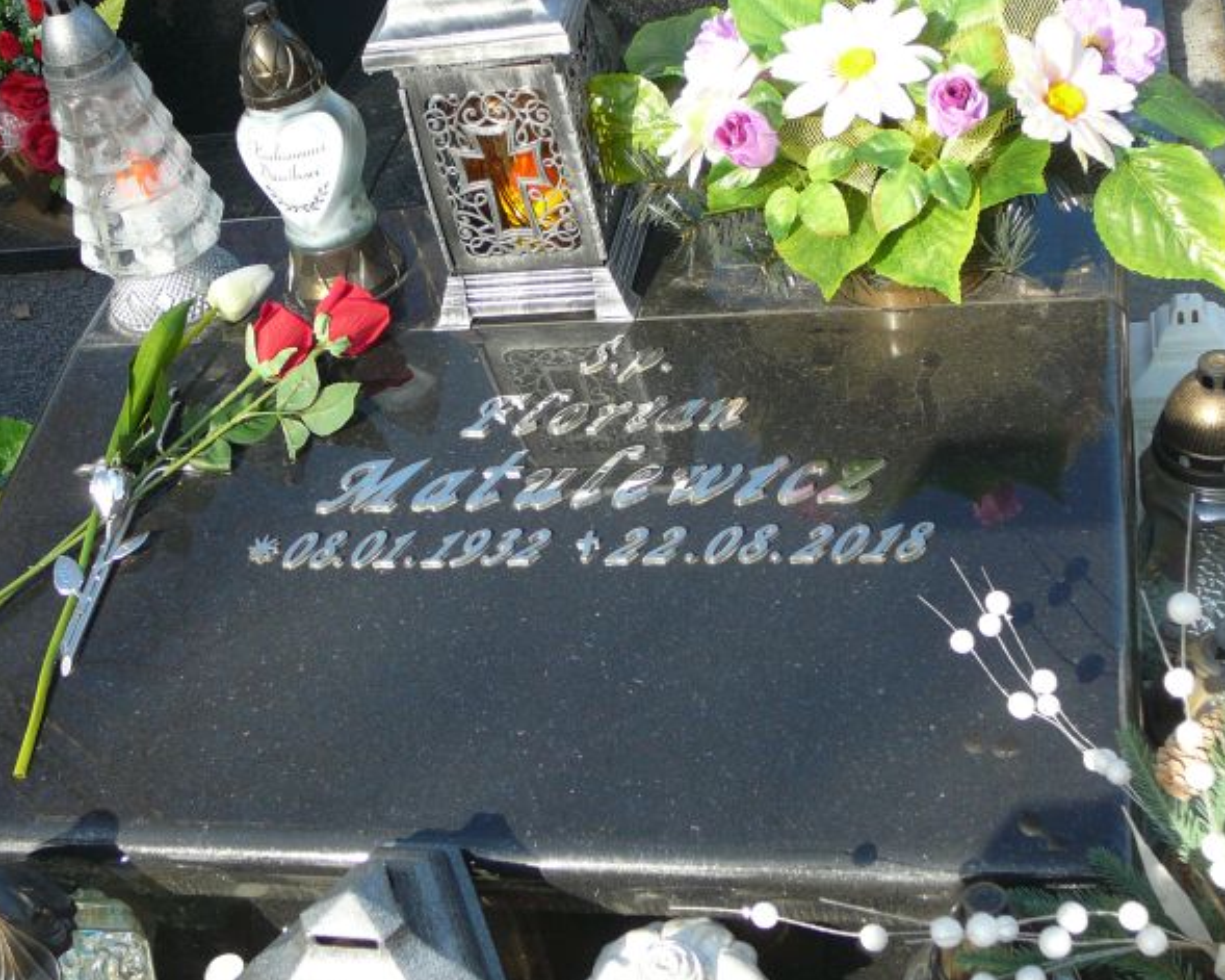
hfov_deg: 36.0
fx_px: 1885
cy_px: 497
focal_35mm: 52
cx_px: 582
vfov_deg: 29.1
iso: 80
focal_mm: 7.3
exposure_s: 1/250
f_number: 3.4
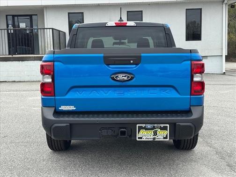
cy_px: 88
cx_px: 118
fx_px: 327
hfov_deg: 39.7
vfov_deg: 30.3
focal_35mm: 48
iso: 64
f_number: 1.78
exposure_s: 1/1724
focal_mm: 6.76
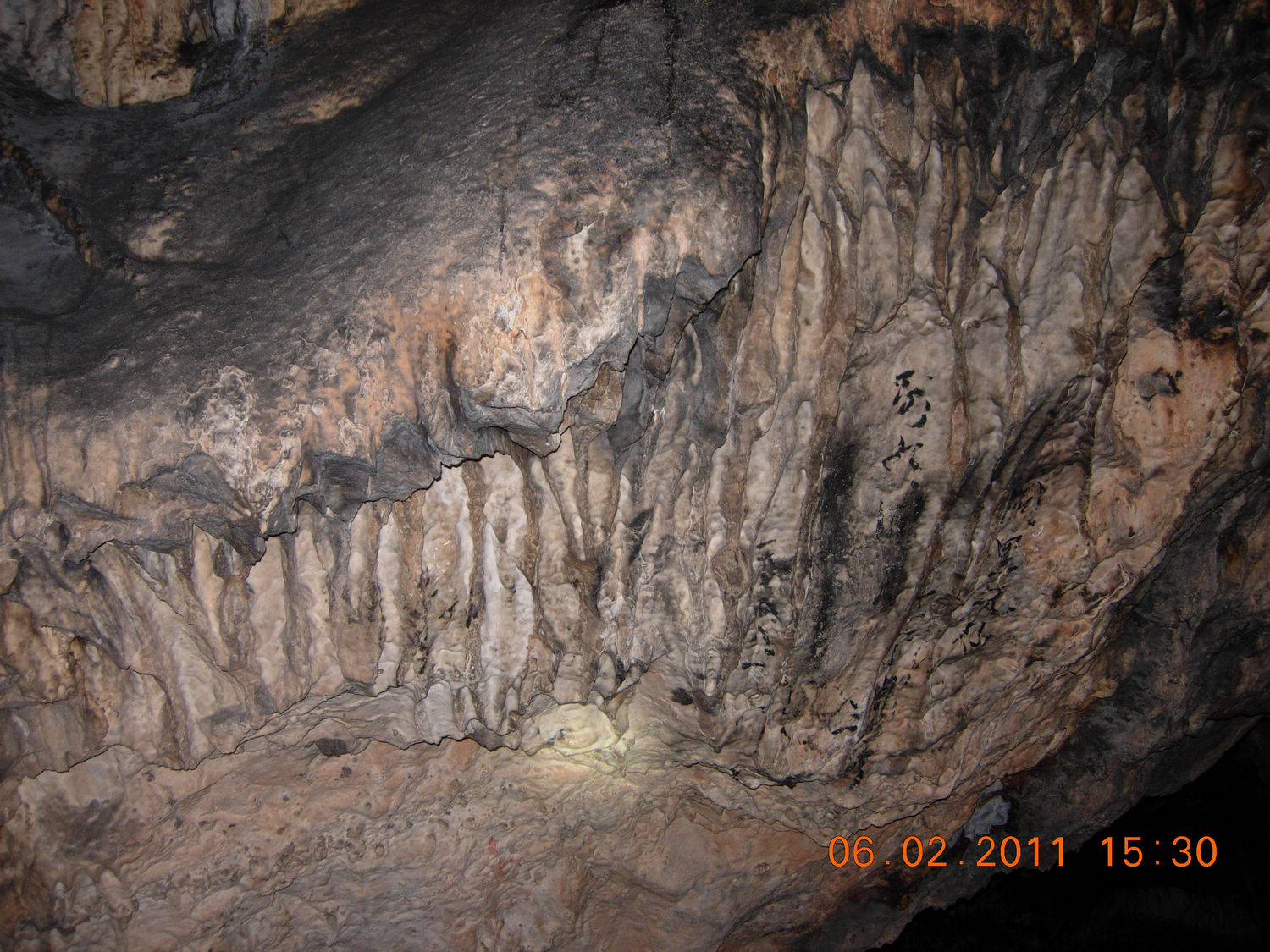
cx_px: 635
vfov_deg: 39.7
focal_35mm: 36
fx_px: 1321
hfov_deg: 51.4
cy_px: 476
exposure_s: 1/73.9
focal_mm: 7.5
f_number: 2.7
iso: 81
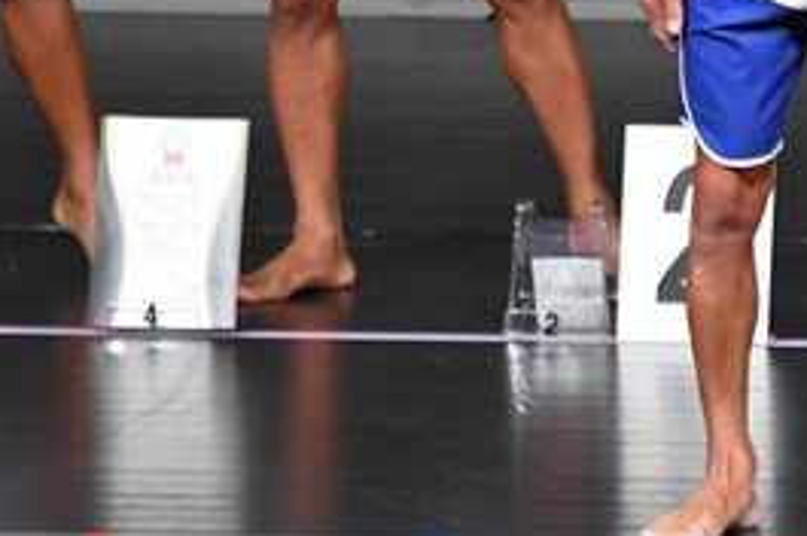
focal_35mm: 1010
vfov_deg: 1.4
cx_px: 860
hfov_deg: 2.0
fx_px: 22613
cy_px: -15
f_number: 5.6
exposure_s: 1/400
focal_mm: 230
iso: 4000
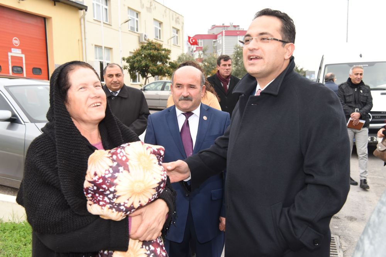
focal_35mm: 36
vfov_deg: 36.9
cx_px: 193
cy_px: 128
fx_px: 386
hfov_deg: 53.1
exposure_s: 1/320
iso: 800
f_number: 7.1
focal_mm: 36
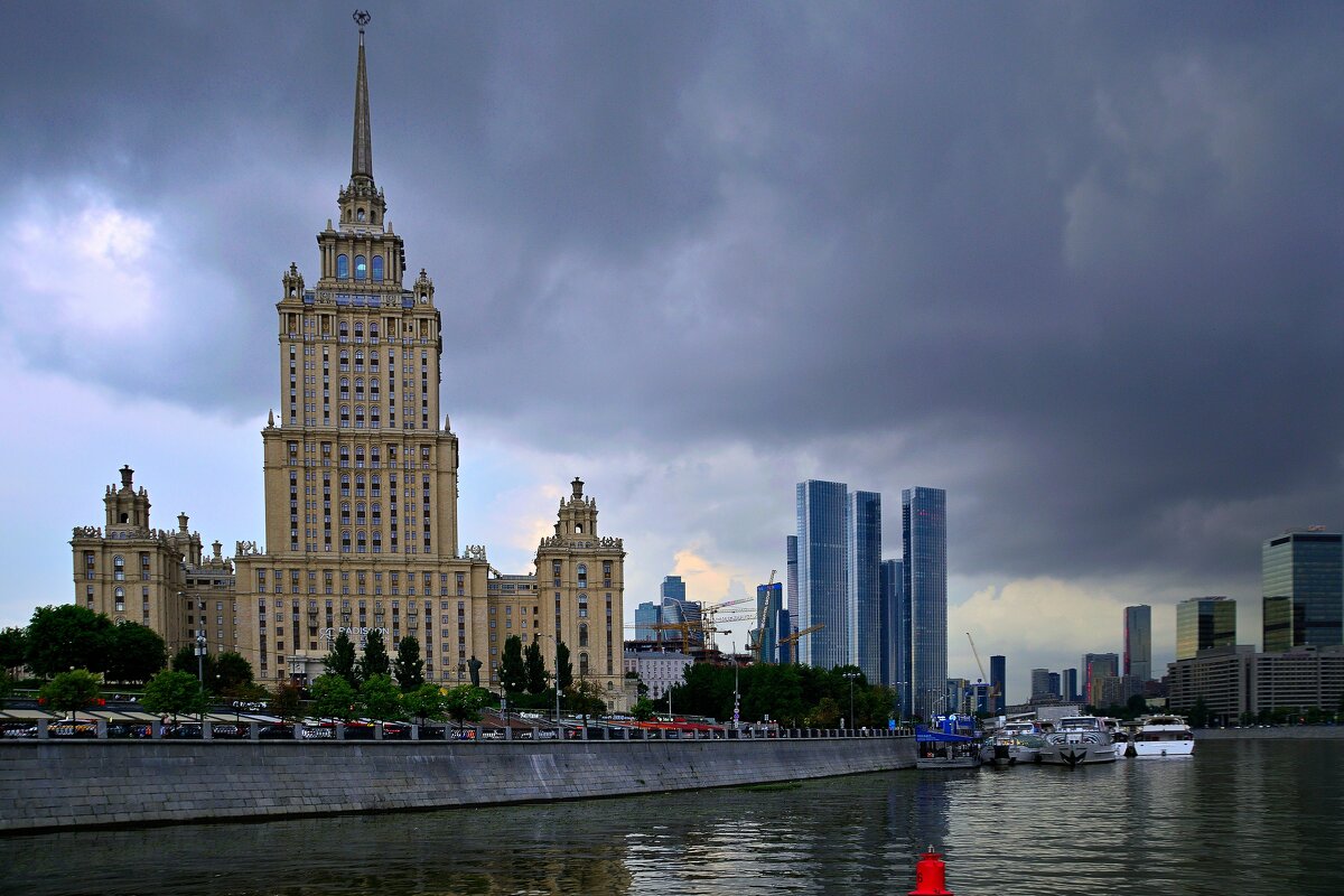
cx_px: 672
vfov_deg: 47.9
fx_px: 1008
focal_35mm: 27
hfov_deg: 67.4
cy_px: 448
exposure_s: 1/80
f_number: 8
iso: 100
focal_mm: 18
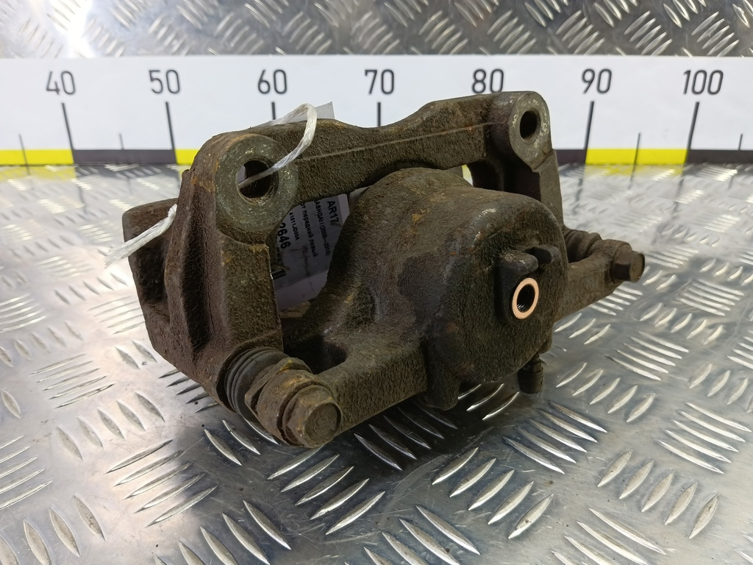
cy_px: 282
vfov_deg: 58.9
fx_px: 500
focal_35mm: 23
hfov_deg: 73.9
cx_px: 376
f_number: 1.6
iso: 173
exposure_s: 1/50
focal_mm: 4.11
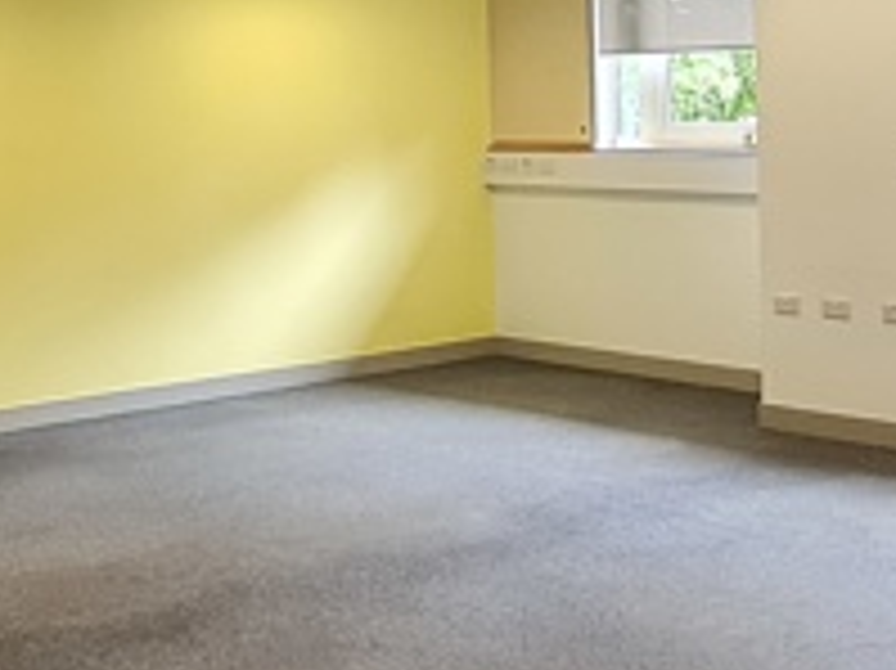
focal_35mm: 67
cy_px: 157
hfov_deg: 29.0
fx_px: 1733
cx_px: 495
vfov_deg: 21.7
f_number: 2.2
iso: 200
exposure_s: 1/50
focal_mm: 1.74
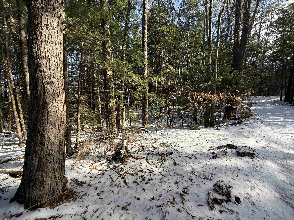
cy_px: 110
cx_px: 147
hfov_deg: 102.1
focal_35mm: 14
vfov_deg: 85.7
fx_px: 119
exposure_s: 1/319
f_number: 2.2
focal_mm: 2.22
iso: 50
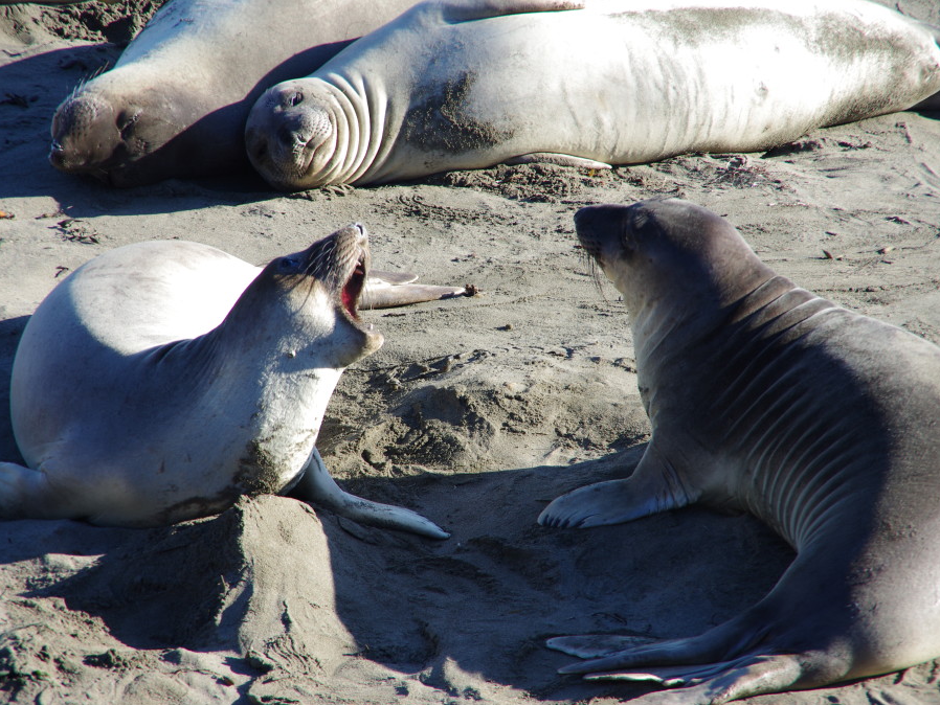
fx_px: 6018
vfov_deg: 6.7
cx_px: 476
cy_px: 354
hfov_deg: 8.9
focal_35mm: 222
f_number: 5.6
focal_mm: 135
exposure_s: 1/200
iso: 100
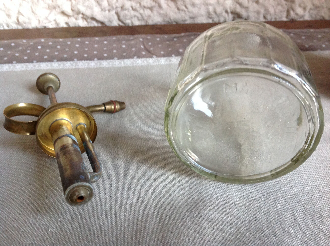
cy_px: 123
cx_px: 165
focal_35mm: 35
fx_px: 333
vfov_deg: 40.6
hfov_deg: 52.7
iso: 250
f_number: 2.4
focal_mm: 4.28
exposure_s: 1/15
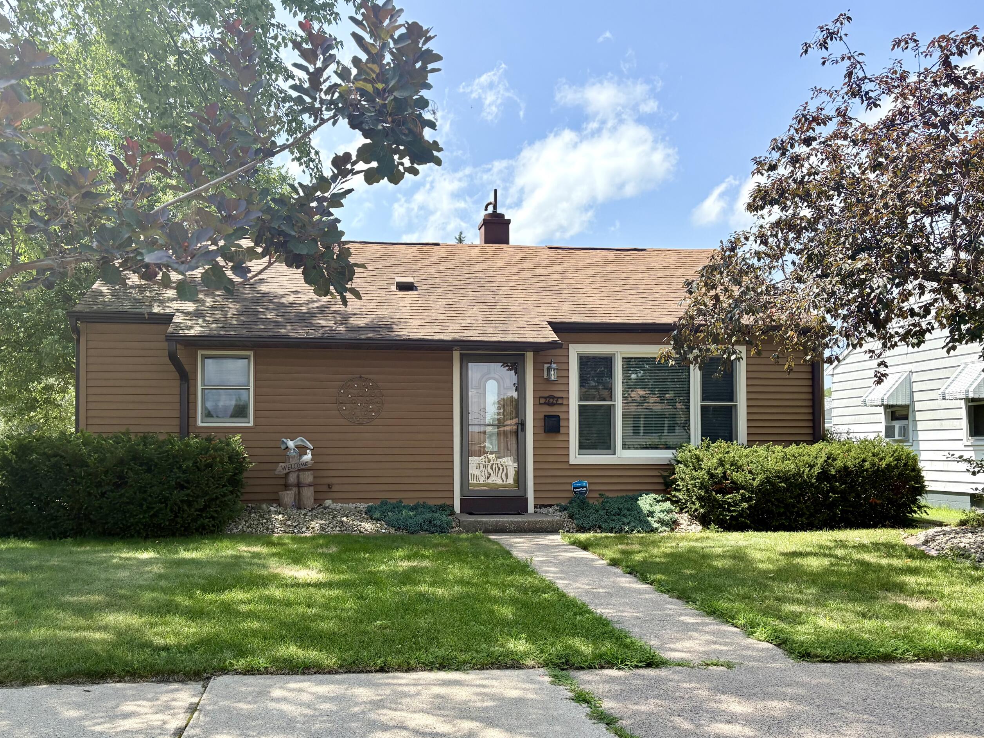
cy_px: 415
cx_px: 443
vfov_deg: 45.3
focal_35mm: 31
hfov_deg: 58.2
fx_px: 881
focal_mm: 5.96
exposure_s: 1/2141
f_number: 1.6
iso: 64
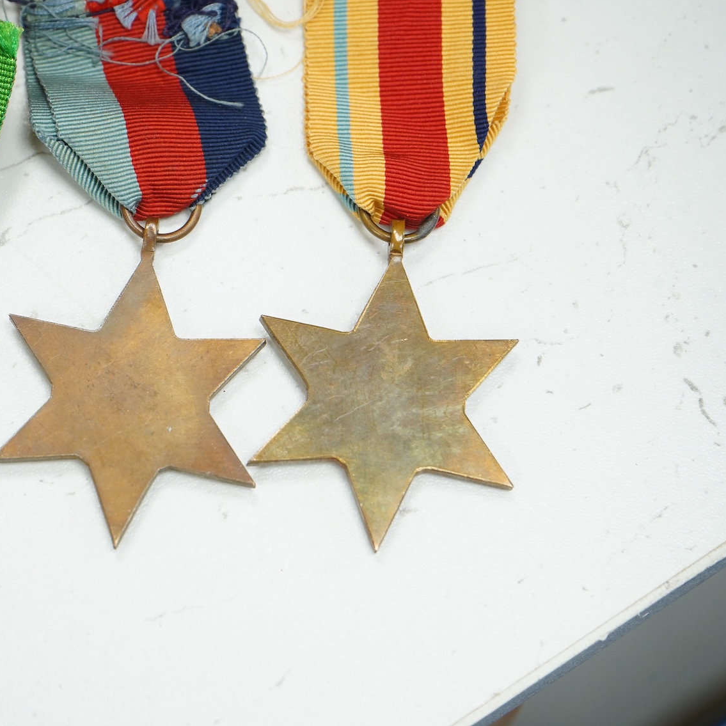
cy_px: 361
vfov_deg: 19.3
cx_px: 234
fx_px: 2136
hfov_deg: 19.2
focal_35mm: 90
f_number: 8
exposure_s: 1/125
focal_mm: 70
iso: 2500
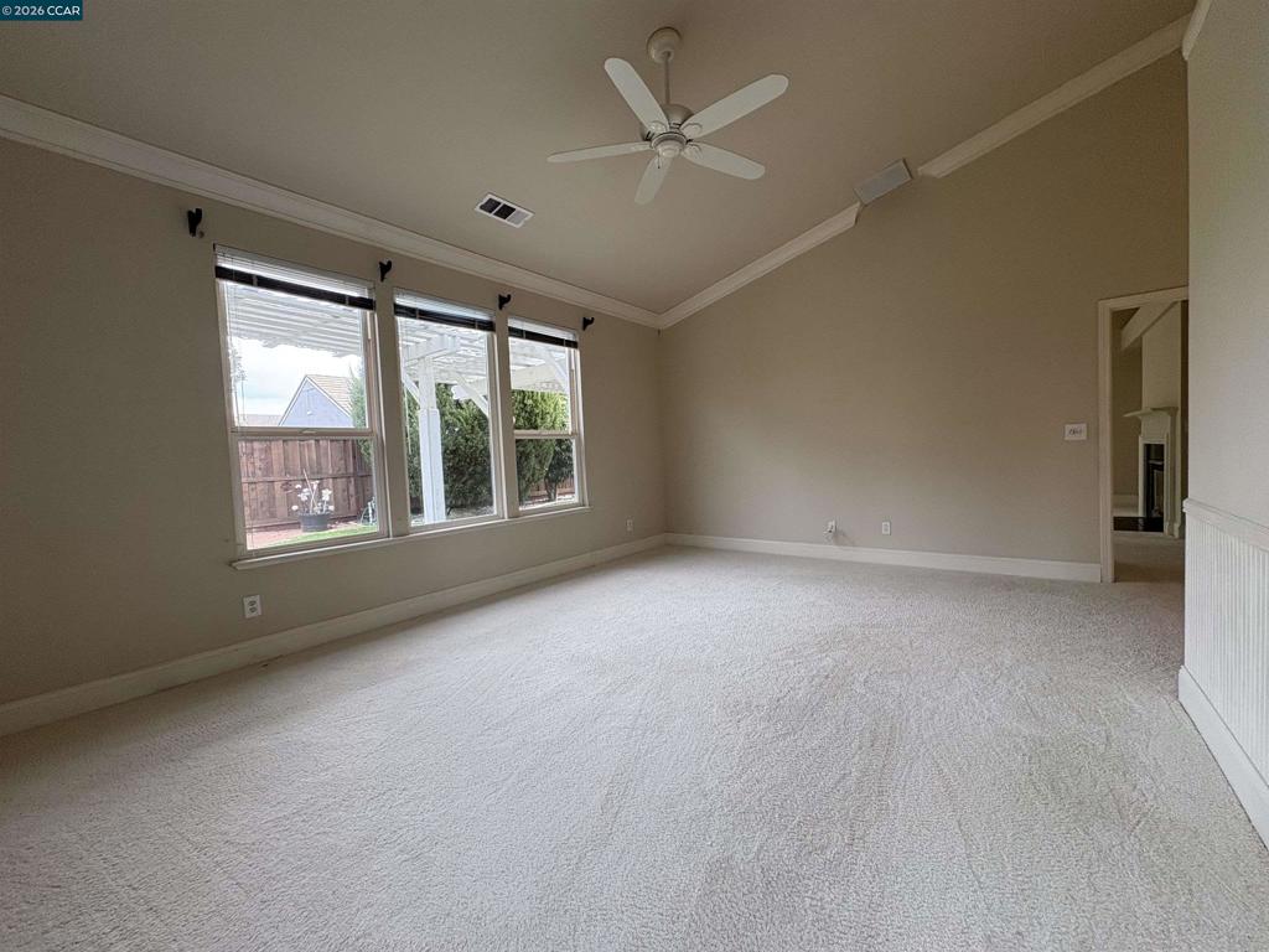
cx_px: 634
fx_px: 513
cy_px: 476
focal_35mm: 14
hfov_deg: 102.1
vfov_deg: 85.7
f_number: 2.2
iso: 125
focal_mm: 2.22
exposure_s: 1/120
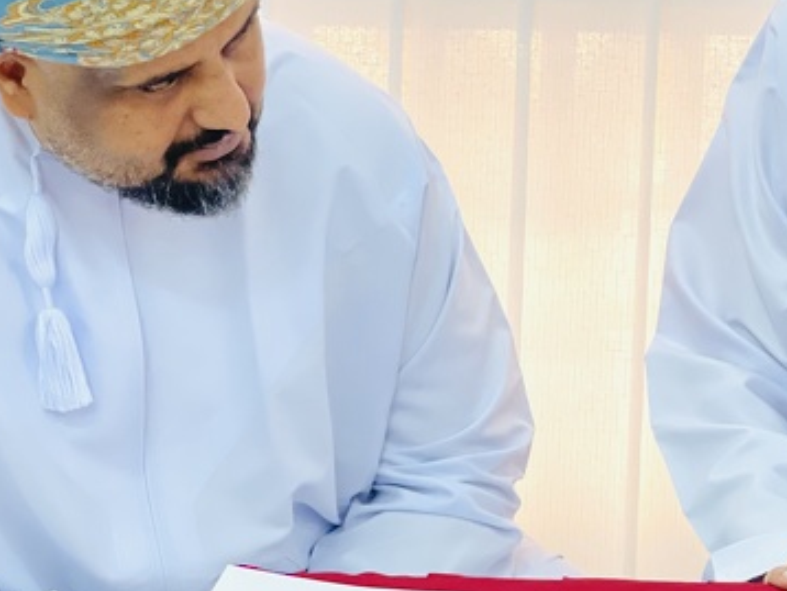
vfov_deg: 10.4
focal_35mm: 143
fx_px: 3253
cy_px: 174
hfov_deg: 13.8
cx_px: 534
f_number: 2.2
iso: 160
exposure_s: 1/50
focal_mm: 7.5
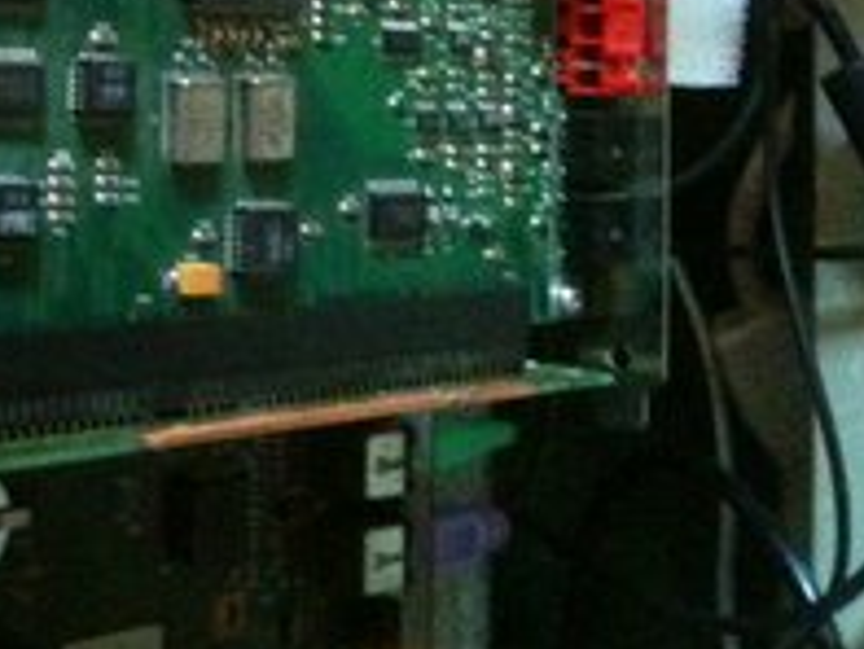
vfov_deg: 20.3
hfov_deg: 26.5
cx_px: 83
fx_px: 1773
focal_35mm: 71
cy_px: 61
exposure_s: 1/10
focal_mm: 3.85
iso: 1000
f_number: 2.8
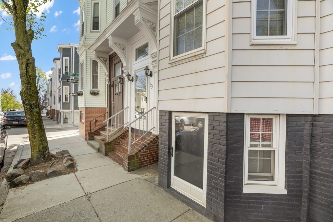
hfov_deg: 96.7
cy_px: 111
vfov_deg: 73.8
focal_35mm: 16
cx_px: 166
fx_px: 148
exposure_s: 1/80
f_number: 9
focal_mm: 16
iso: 320
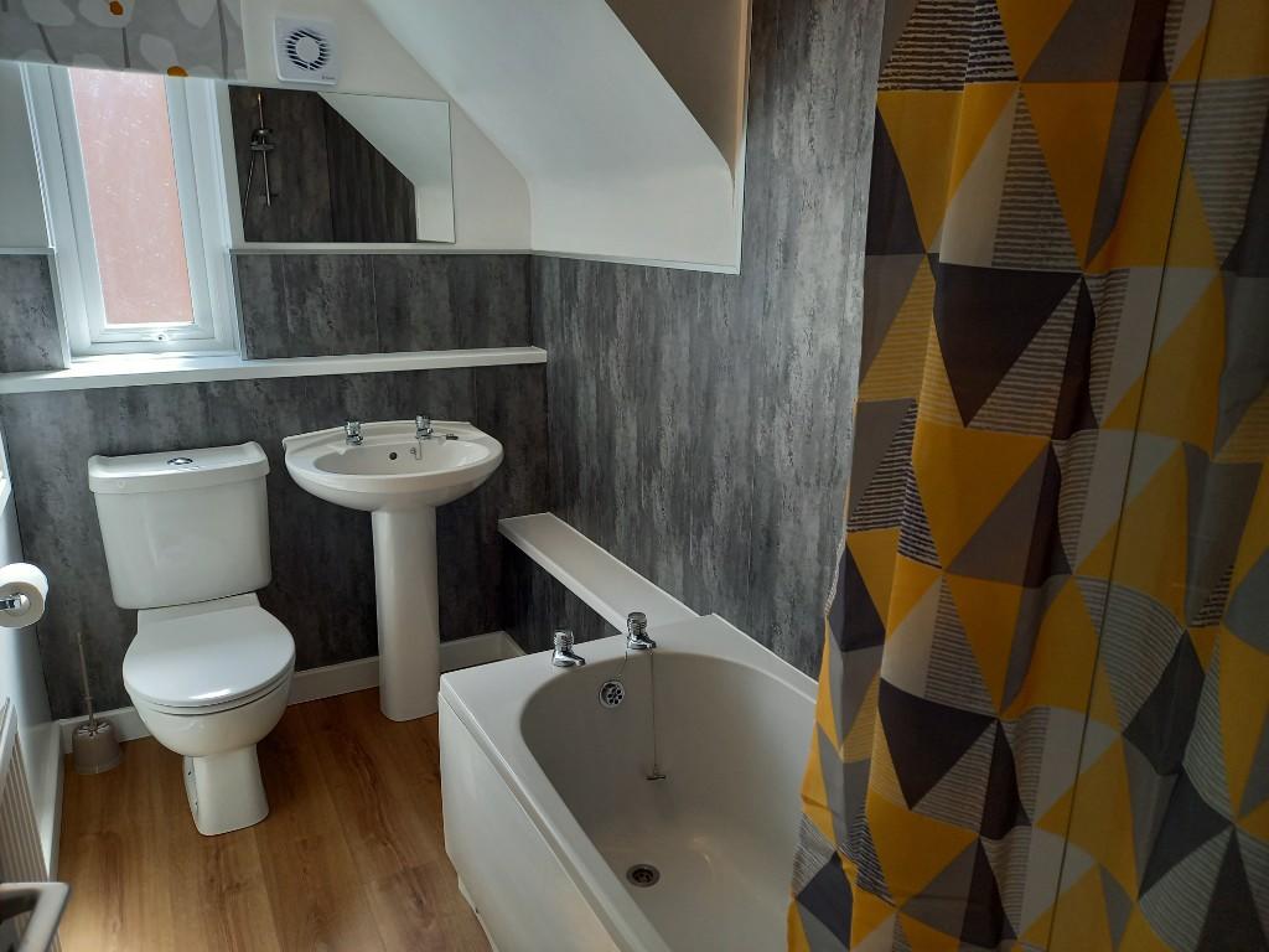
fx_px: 916
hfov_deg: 69.4
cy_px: 476
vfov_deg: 54.9
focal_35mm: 25
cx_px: 634
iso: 100
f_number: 2
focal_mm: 4.6
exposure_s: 1/49
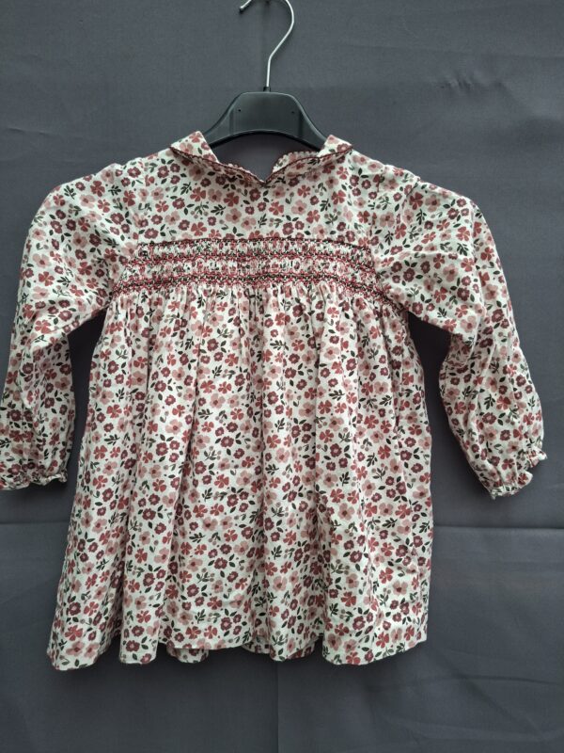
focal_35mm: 23
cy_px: 376
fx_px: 500
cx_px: 282
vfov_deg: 73.9
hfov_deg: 58.9
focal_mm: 5.54
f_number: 1.8
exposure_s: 1/100
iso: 125
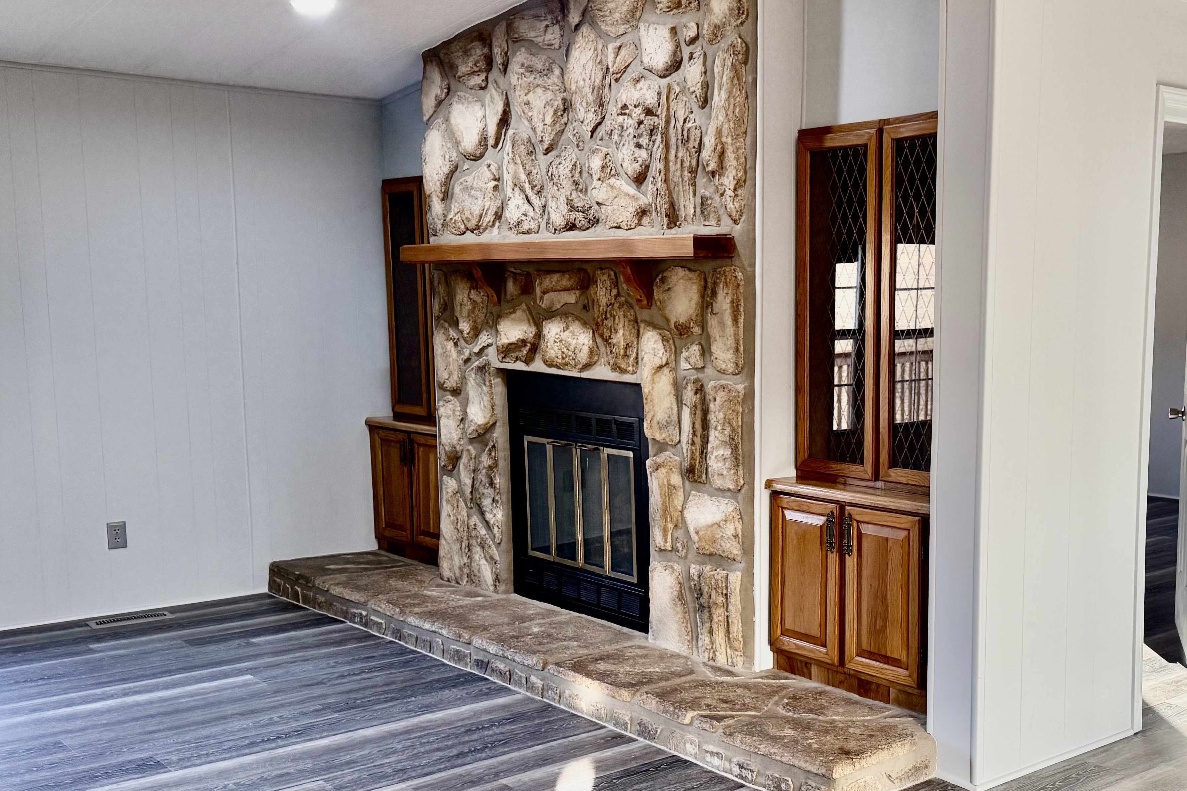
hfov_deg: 47.4
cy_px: 484
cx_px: 823
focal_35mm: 40
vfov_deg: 33.3
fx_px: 1319
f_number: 1.78
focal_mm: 6.76
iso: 200
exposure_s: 1/203
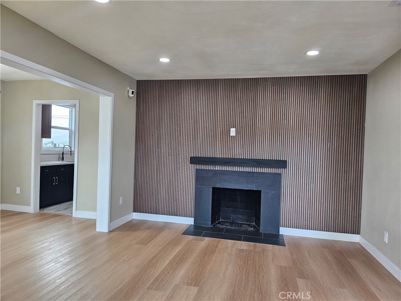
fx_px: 278
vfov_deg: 56.8
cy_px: 150
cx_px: 200
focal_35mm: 24
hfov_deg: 71.6
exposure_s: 1/120
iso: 100
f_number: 1.8
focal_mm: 5
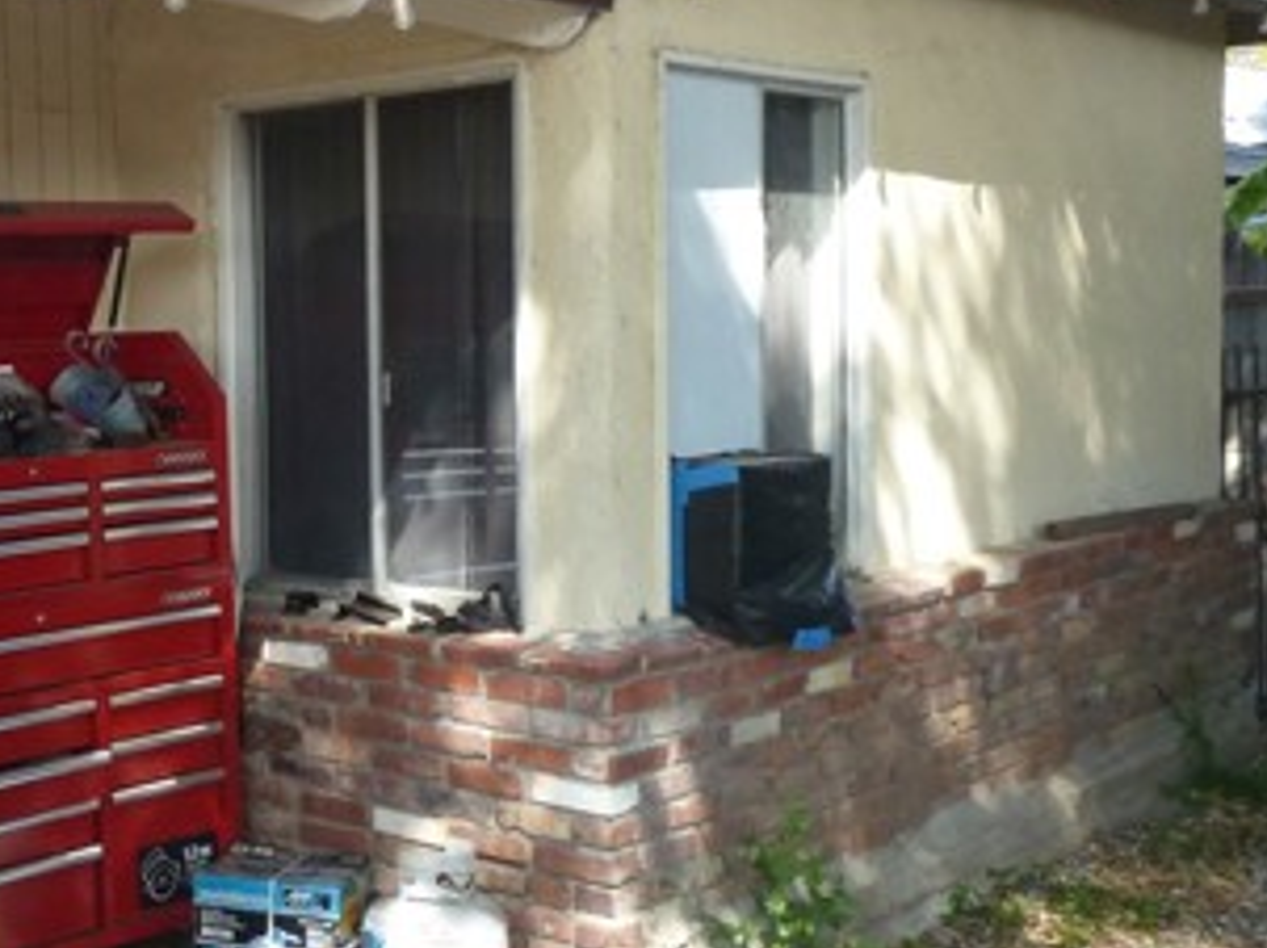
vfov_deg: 27.5
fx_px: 1938
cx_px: 151
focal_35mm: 53
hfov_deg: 34.4
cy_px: 482
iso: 200
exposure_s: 1/250
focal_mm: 4.1
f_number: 3.3
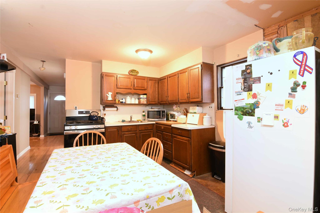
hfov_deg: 95.0
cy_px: 106
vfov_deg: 72.0
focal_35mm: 16
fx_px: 147
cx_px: 160
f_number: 9
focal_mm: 11
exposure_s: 2
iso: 320
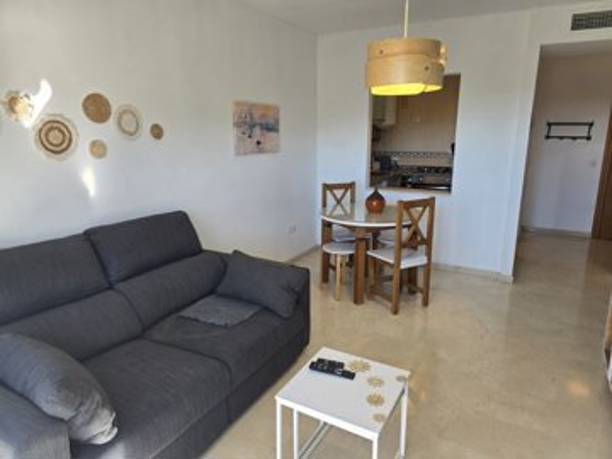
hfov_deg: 73.9
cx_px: 306
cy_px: 230
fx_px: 407
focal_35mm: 23
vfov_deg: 58.9
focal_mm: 6.3
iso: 50
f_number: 1.7
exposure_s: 1/100
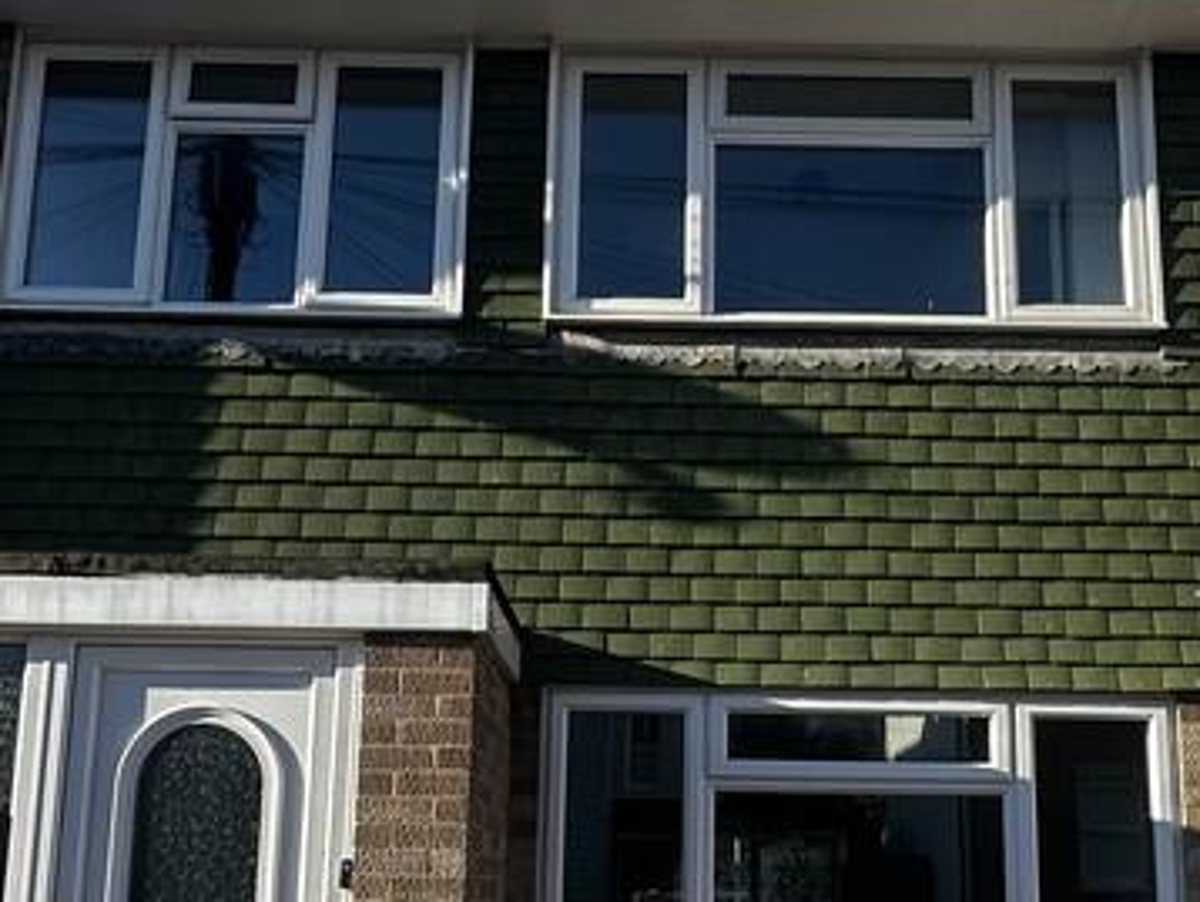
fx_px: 1388
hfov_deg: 46.7
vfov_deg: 35.3
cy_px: 661
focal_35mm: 40
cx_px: 670
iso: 40
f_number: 2.2
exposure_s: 1/587
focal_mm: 2.22
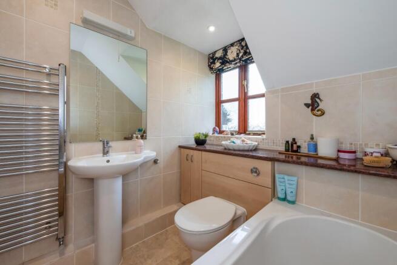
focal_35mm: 14
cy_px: 132
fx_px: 154
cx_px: 198
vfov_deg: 81.2
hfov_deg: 104.2
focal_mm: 14
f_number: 9
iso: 320
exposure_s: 1/30
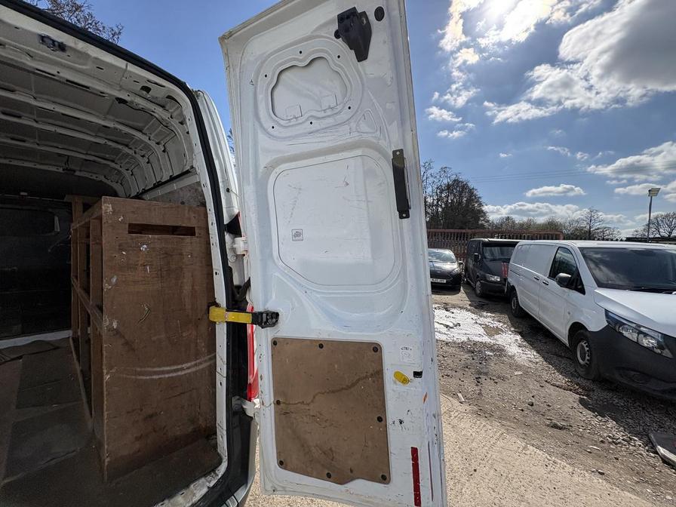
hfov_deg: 102.1
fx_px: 273
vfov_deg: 85.7
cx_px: 338
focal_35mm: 14
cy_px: 254
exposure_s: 1/2494
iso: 50
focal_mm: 2.22
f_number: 2.2
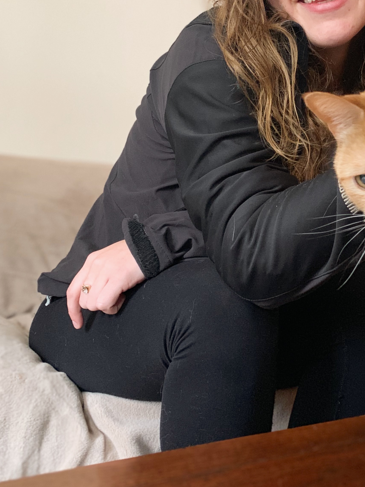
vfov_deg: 41.2
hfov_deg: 30.7
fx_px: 647
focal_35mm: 46
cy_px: 216
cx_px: 295
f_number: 1.8
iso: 400
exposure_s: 1/30
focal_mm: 4.25
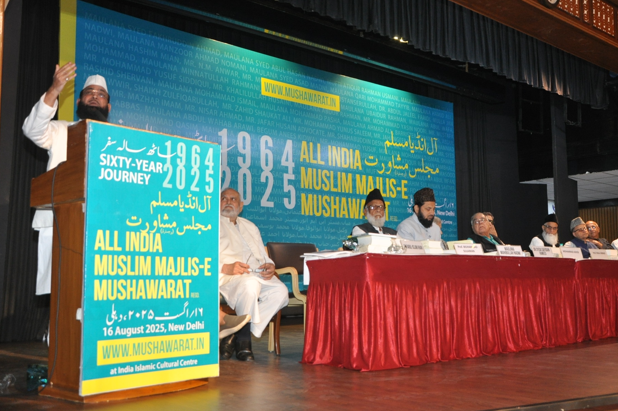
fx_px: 669
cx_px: 356
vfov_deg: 34.1
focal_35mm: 39
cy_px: 205
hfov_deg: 49.4
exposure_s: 1/100
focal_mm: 22
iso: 800
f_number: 5
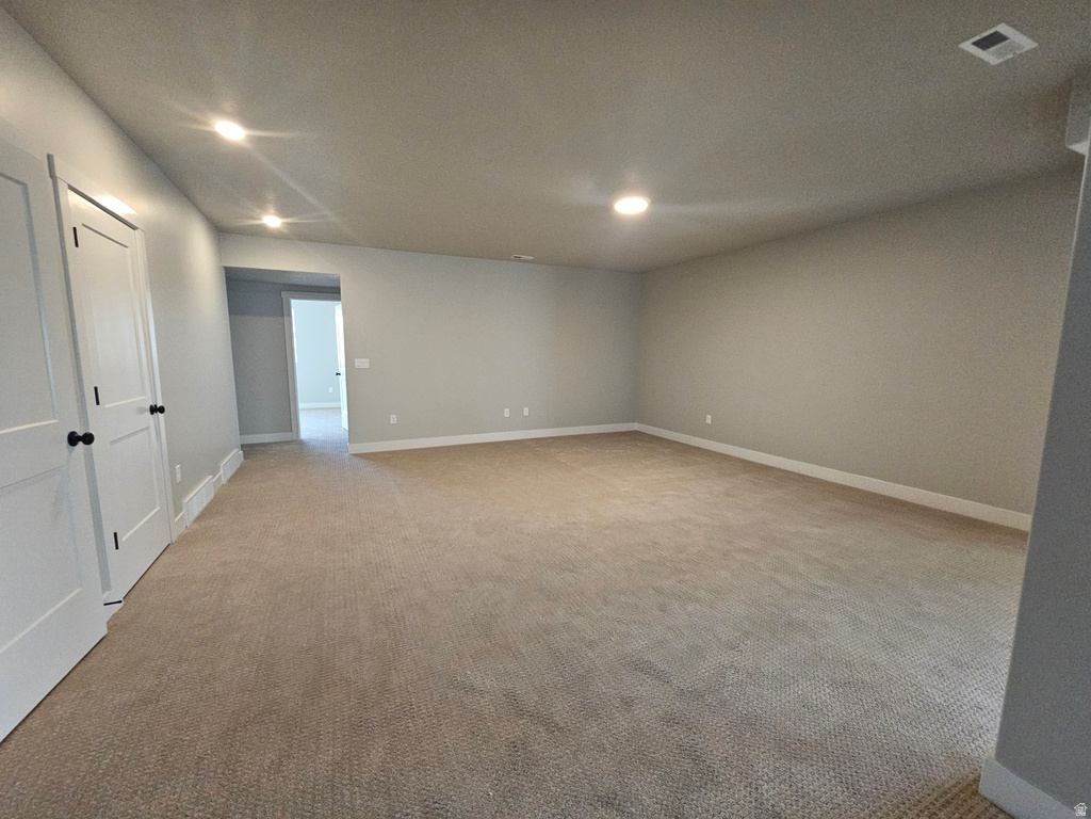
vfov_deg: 89.9
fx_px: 410
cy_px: 410
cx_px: 546
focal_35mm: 13
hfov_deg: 106.2
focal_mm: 2.2
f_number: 2.2
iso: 250
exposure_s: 1/60
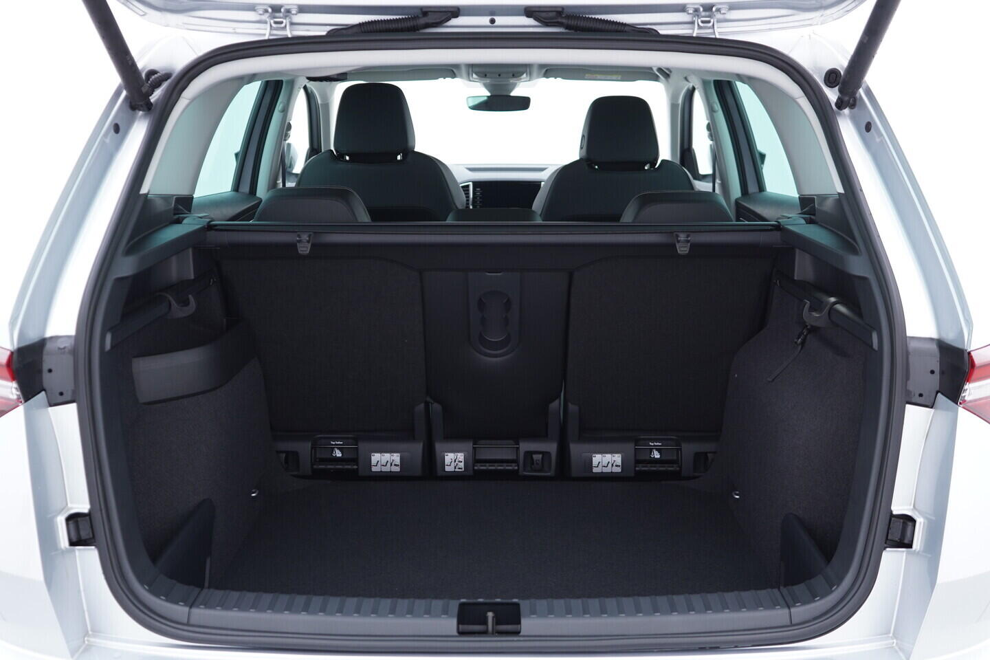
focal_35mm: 36
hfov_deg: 53.1
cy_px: 330
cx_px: 495
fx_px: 990
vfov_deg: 36.9
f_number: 2.8
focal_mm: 24
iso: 250
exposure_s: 1/40
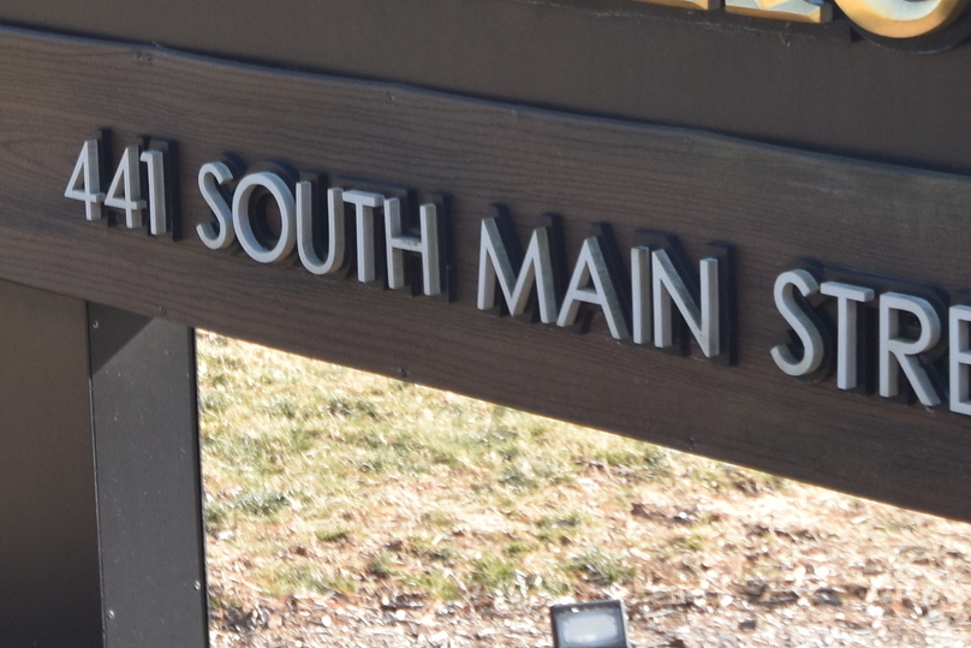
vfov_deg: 11.9
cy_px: 7
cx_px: 726
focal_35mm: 114
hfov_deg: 17.8
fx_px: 3075
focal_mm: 20
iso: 280
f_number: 8
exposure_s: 1/250
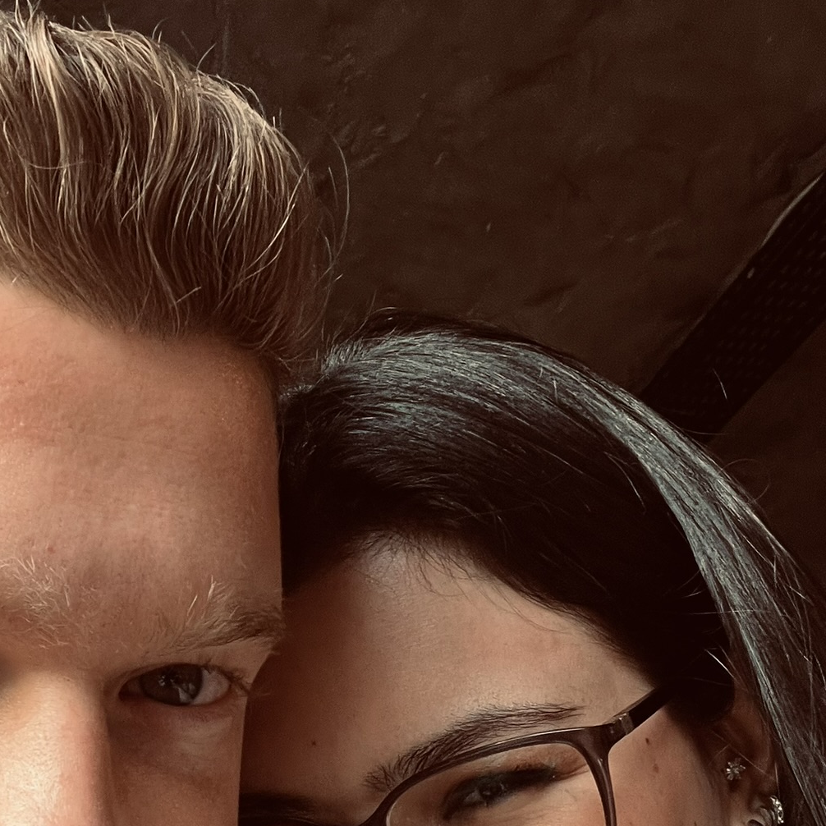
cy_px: 622
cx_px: 222
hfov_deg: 31.2
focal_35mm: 54
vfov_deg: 31.1
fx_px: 1458
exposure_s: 1/60
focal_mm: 2.71
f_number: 2.2
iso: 160
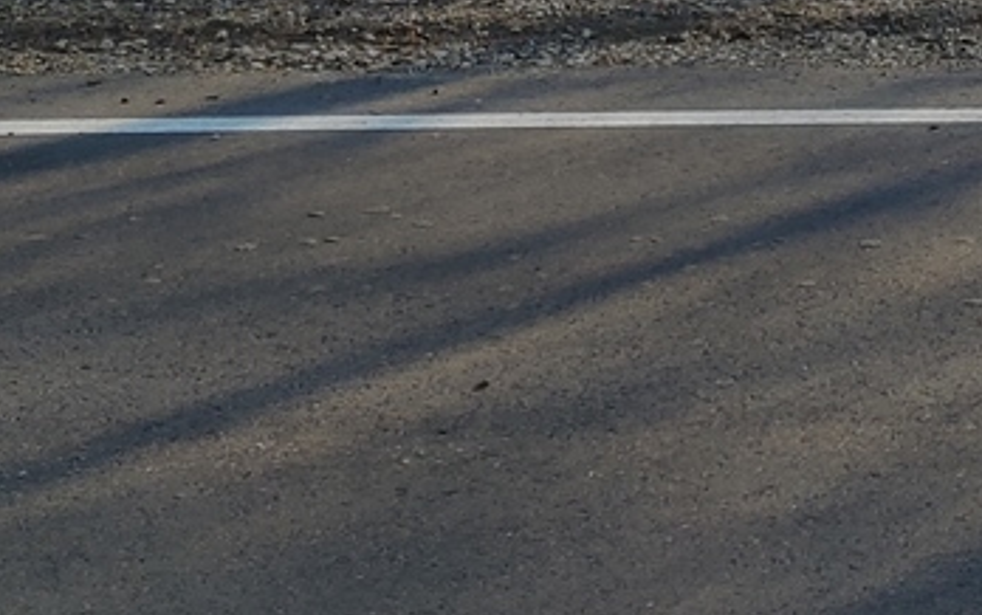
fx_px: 3053
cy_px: -767
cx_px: 897
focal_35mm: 114
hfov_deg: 18.0
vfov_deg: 10.3
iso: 50
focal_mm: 5.58
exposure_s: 1/862
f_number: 1.8
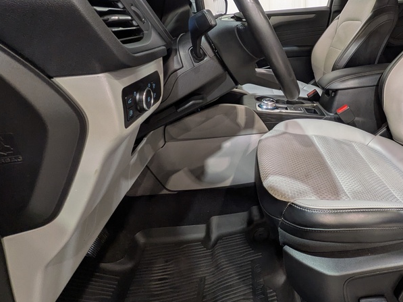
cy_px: 75
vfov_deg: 54.2
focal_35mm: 24
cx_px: 298
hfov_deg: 67.5
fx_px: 279
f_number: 2.2
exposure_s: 1/25
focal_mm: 1.83
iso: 67
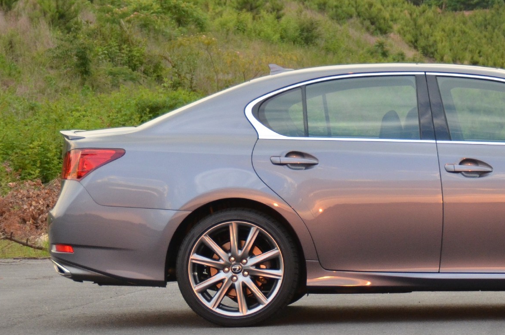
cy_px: 172
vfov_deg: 6.1
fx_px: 3150
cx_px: 470
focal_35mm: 225
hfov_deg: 9.1
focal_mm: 70
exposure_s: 1/500
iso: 1250
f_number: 5
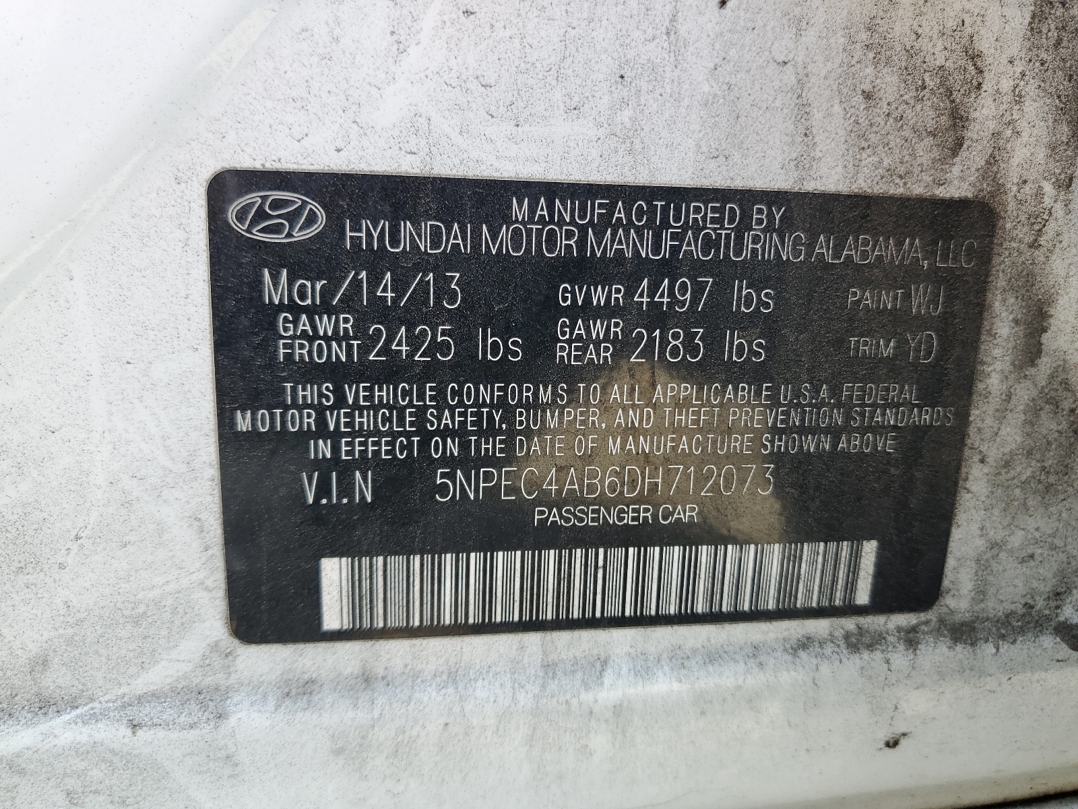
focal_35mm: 26
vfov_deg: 53.1
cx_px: 539
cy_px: 404
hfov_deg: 67.3
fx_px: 810
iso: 50
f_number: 1.5
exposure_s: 1/256
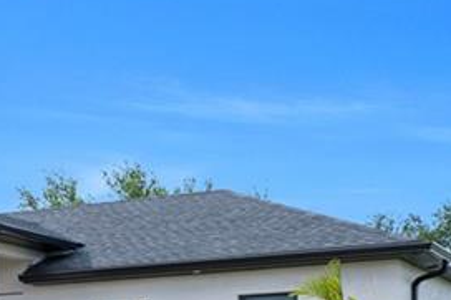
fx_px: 1415
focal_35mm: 113
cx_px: -139
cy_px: 436
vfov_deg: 11.6
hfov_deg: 17.0
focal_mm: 20
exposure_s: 1/250
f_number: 8
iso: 100
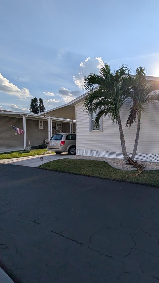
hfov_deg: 54.6
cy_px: 141
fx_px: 135
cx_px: 138
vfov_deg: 92.7
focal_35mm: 18
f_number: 1.7
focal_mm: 2.02
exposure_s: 1/11765
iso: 62
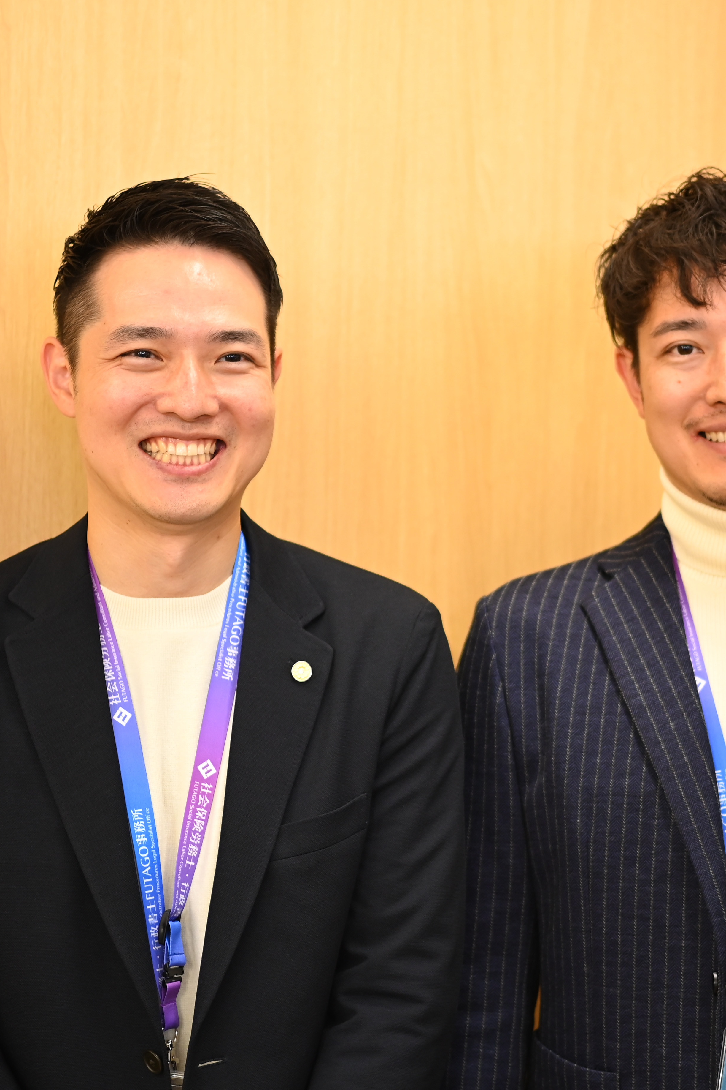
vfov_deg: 24.8
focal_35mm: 82
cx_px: 435
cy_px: 579
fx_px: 2480
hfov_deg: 16.6
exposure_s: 1/100
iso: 560
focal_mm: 50
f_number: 2
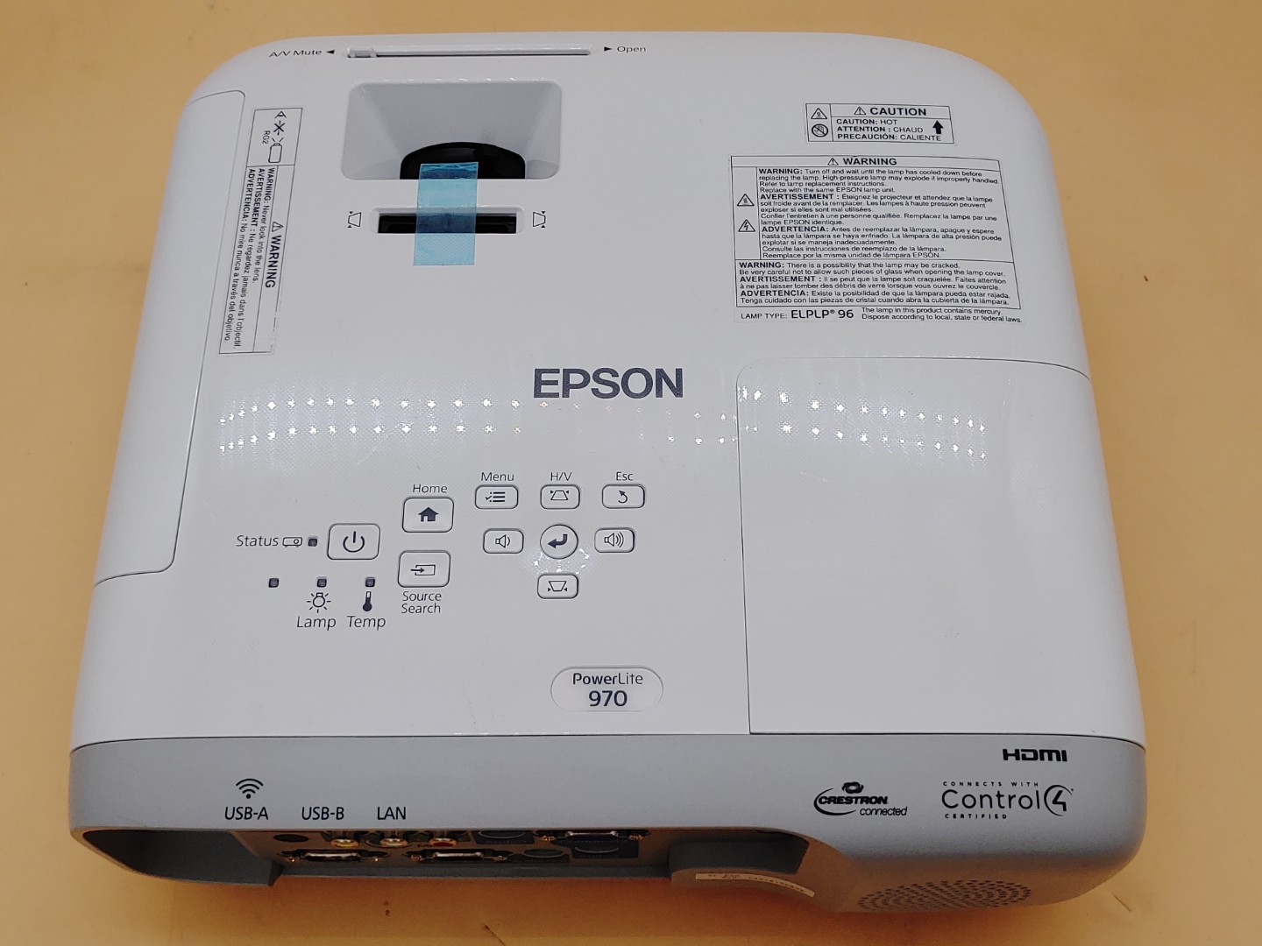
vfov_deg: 36.8
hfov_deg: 47.9
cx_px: 631
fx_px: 1422
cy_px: 473
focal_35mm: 39
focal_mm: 4.36
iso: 50
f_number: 1.8
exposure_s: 1/202
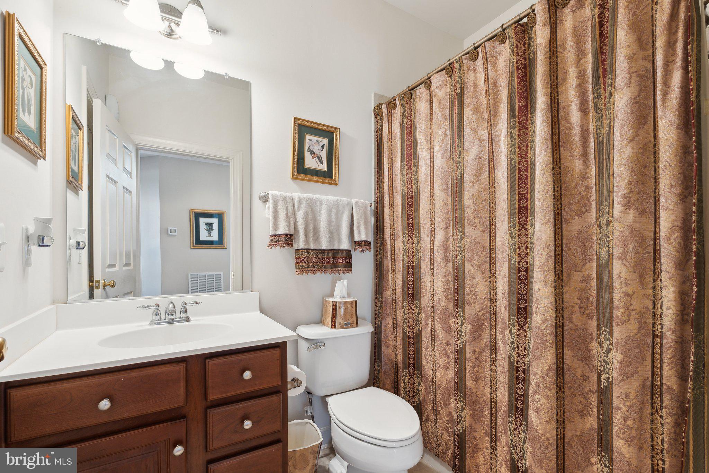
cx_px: 354
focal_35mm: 16
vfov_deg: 73.7
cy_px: 236
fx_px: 315
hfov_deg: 96.7
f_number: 8
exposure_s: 1/5
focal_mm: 16
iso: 200
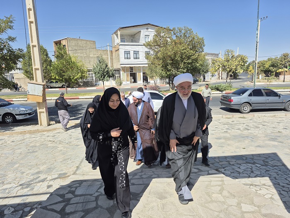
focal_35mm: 23
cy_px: 109
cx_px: 145
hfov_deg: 73.9
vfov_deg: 58.9
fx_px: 193
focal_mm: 5.4
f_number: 1.8
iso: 25
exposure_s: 1/1364
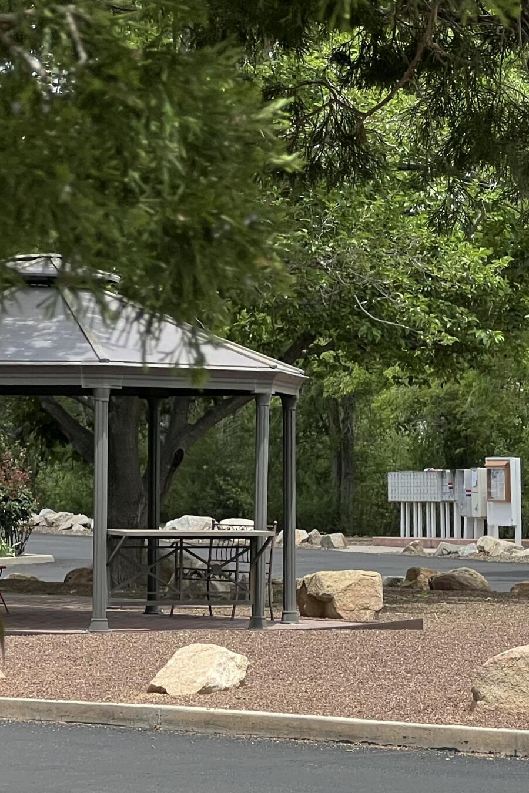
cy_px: 649
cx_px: 524
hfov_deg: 7.7
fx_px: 3923
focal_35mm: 178
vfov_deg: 11.5
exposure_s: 1/442
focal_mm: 9
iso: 32
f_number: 2.8
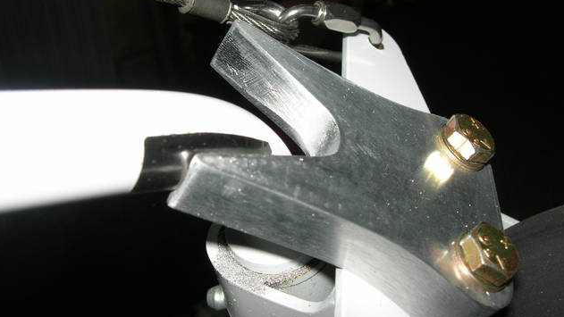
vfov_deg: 28.3
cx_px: 282
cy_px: 164
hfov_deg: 48.4
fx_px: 628
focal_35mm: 42
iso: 64
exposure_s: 1/60.1
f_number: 4.8
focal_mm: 7.8
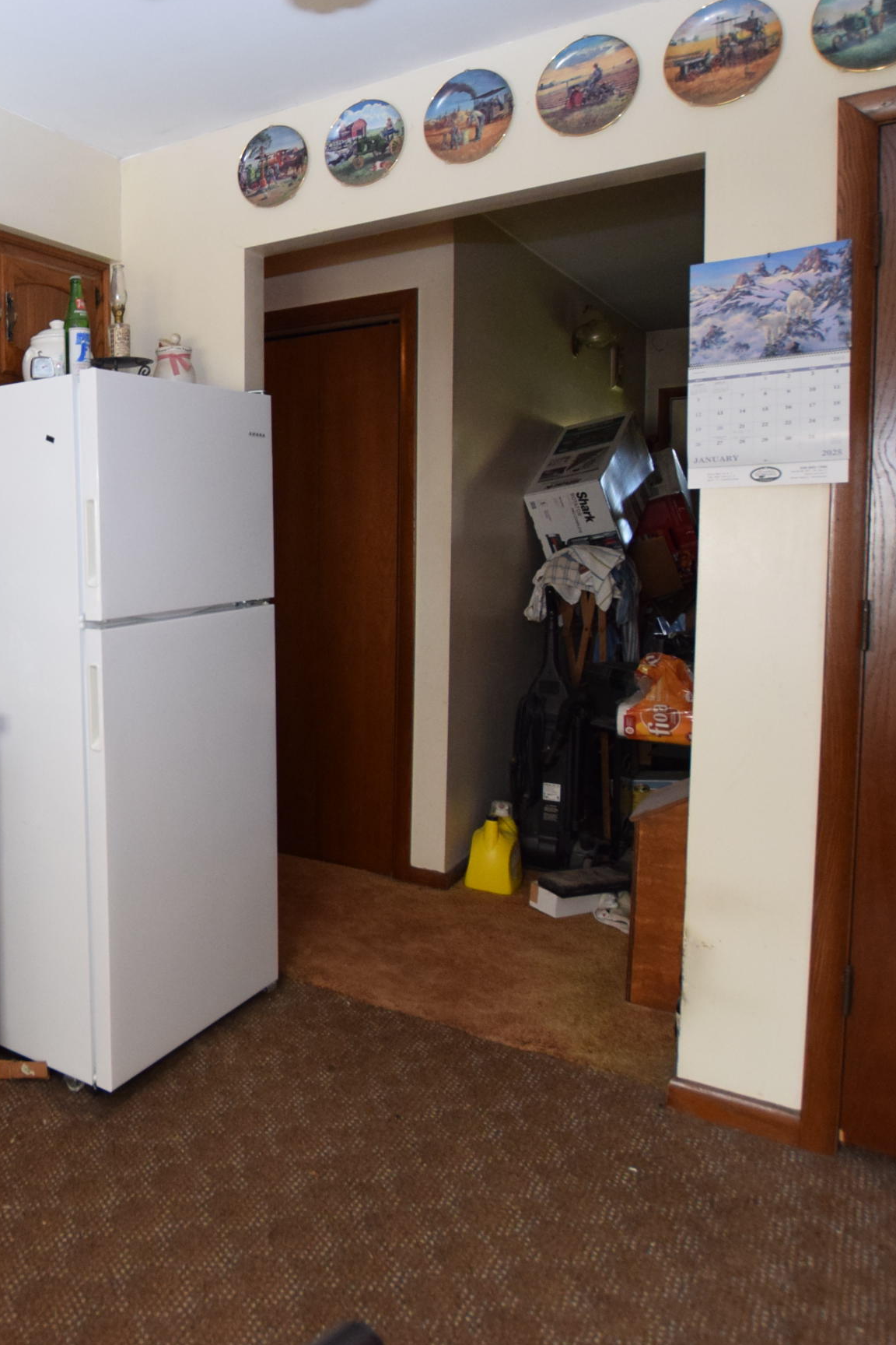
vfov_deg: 69.2
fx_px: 971
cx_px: 12
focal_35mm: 26
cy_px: 601
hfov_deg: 43.0
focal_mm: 10
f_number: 3.5
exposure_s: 1/60
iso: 1250
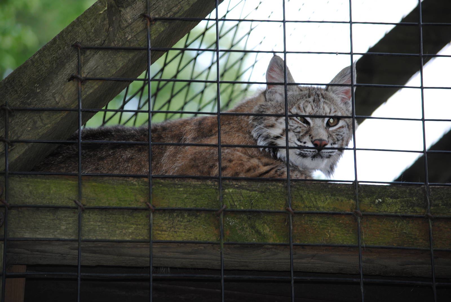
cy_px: 151
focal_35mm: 195
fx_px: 2446
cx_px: 226
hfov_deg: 10.5
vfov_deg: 7.1
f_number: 4.8
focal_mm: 130
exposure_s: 1/125
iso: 160
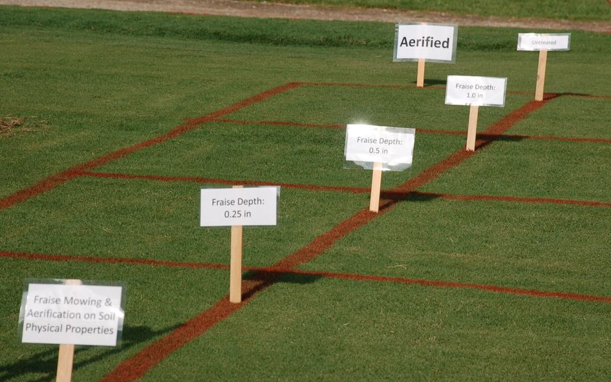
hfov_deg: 13.7
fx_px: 2548
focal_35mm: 153
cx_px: 327
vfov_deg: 8.6
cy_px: 197
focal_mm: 90
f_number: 9
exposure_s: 1/1250
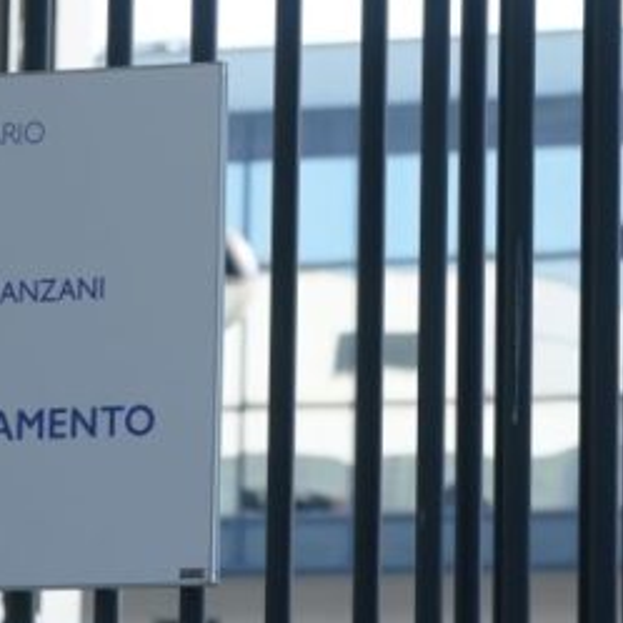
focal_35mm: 362
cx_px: 255
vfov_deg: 4.8
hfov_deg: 4.8
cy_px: 86
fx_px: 7371
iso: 320
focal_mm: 152
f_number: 7.1
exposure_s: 1/250
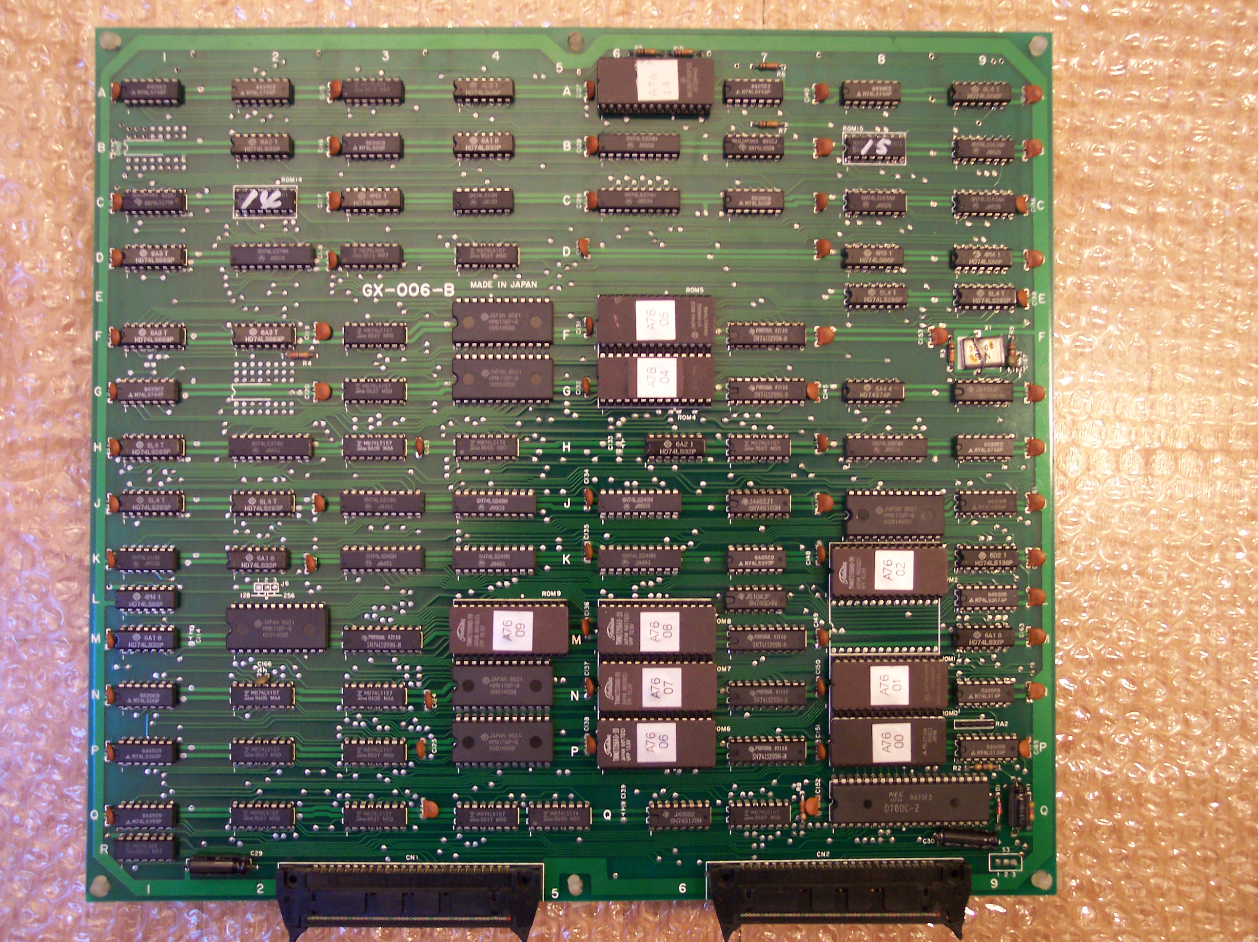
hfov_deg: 49.0
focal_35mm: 38
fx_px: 1380
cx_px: 629
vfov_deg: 37.7
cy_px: 471
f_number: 2.8
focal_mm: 8
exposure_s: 1/8
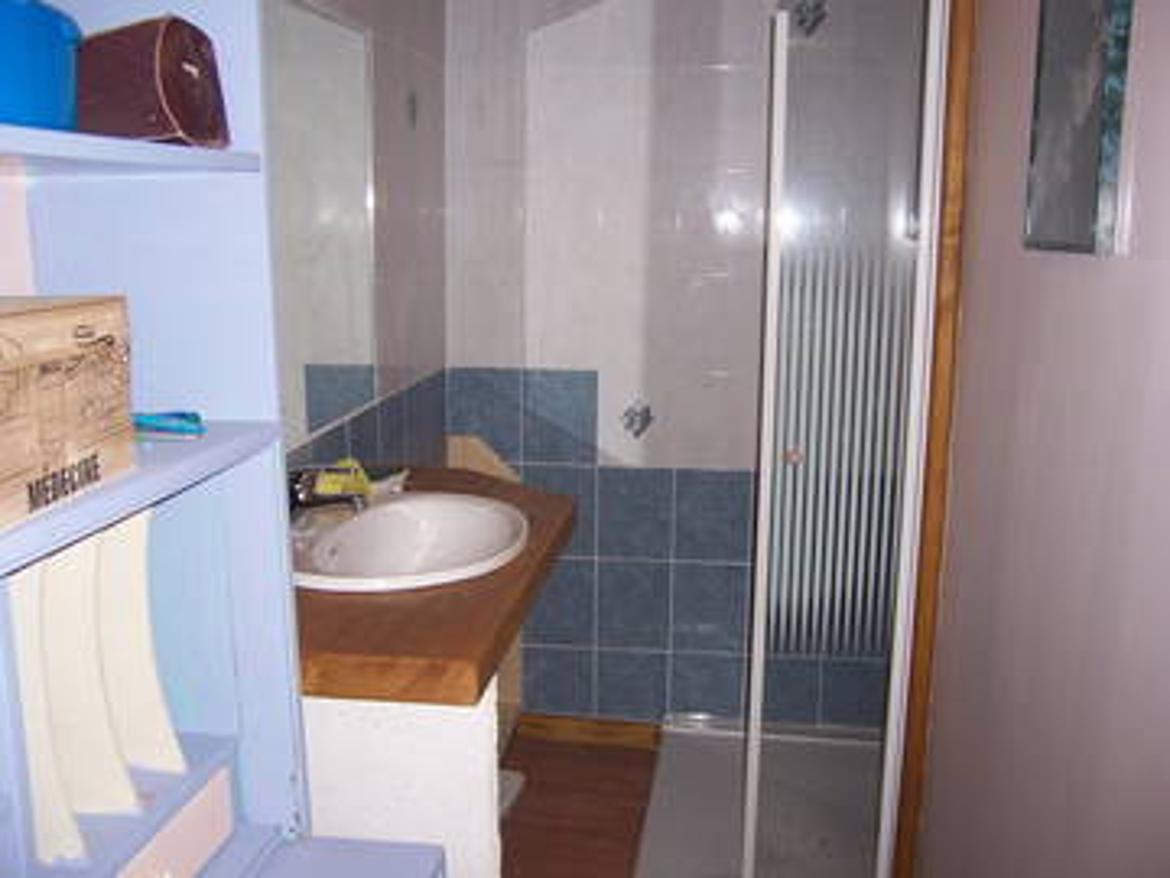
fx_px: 1115
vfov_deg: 42.9
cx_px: 585
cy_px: 439
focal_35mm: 33
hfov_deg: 55.4
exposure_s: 1/60
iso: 80
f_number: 2.8
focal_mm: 5.5
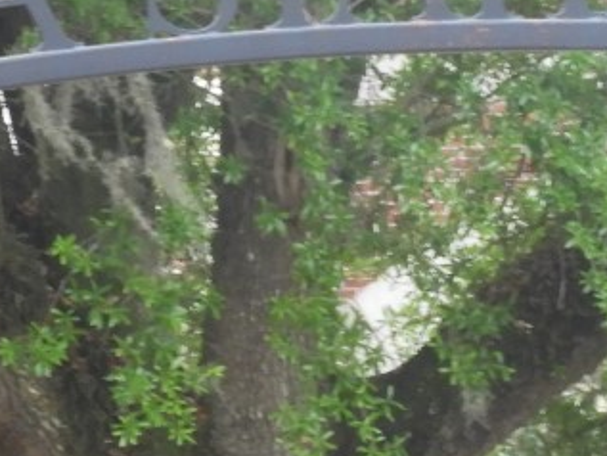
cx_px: 657
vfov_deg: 1.5
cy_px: -117
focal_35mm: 1000
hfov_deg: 2.0
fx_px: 17542
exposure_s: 1/60
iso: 180
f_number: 5.3
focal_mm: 39.4
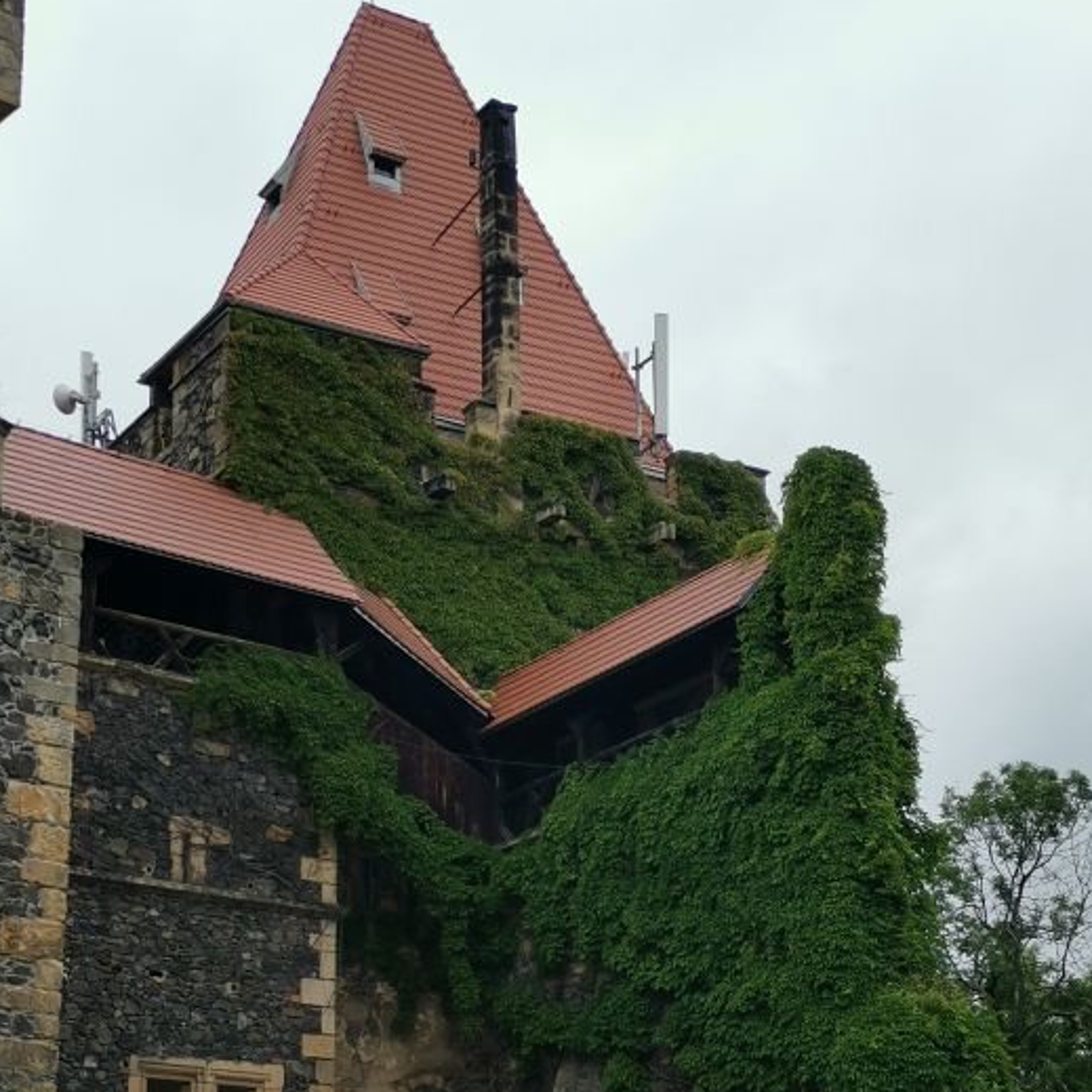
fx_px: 2284
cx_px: 591
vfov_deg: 26.6
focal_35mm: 64
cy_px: 776
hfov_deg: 26.9
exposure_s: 1/1639
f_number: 1.8
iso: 50
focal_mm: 4.75
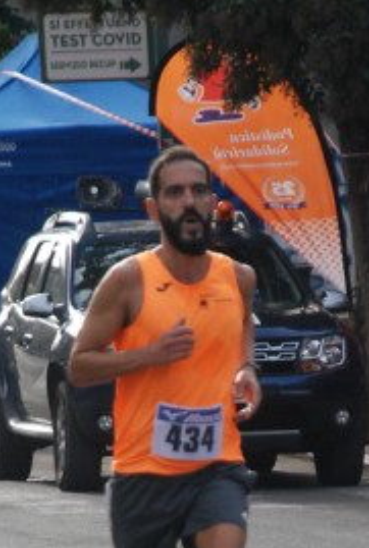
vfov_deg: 8.7
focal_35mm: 234
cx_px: 276
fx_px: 3575
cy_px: 509
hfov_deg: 5.9
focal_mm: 70
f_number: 5.6
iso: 1000
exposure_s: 1/800
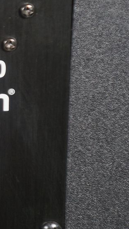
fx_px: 1281
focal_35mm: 210
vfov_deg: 10.2
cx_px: -113
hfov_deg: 5.7
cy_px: 63
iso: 200
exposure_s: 1/20
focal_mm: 55
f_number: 5.6
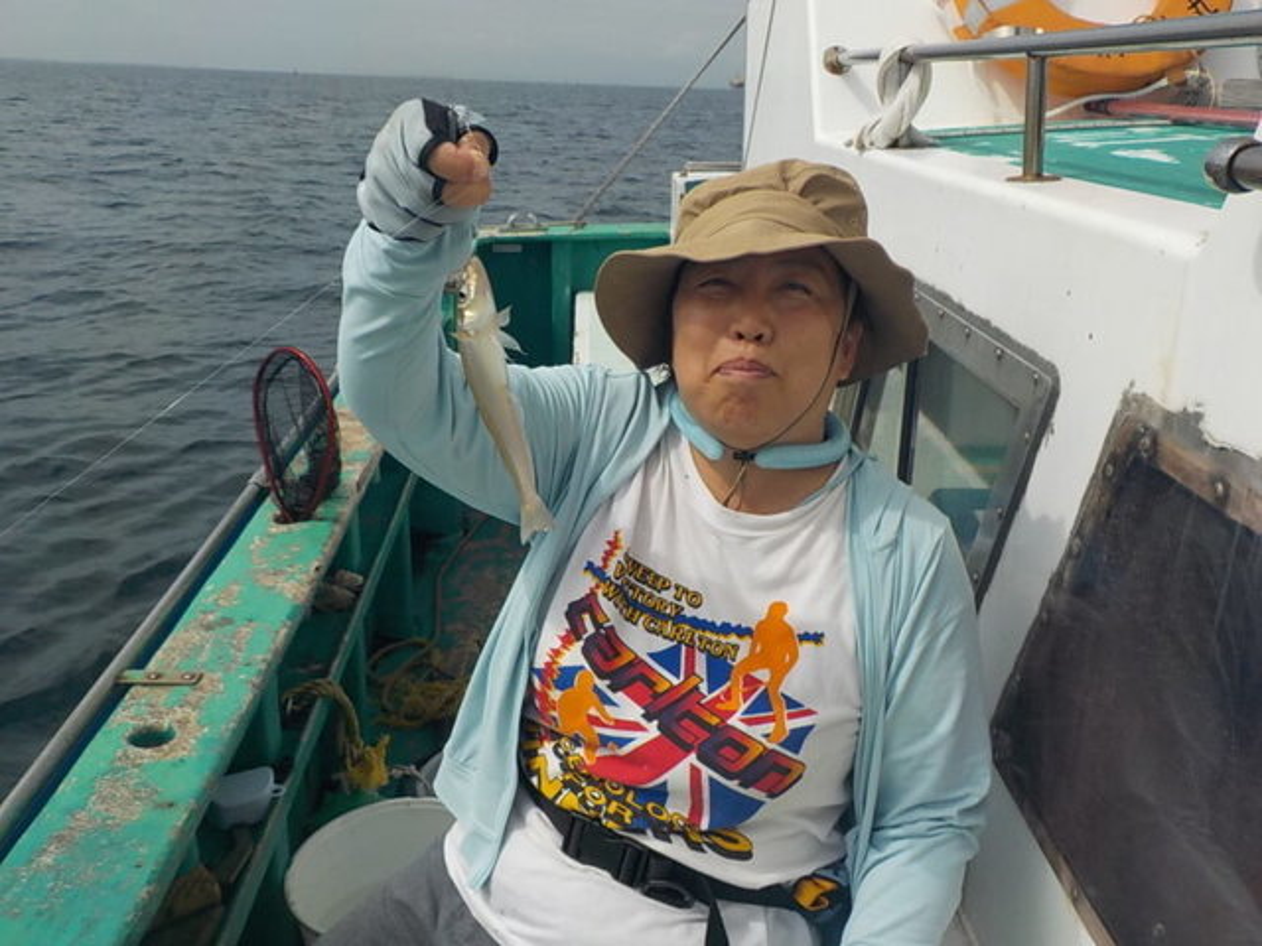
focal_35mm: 30
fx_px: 1094
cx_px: 631
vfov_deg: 46.8
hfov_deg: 60.0
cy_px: 473
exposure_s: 1/640
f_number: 6.6
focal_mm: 4.1
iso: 125
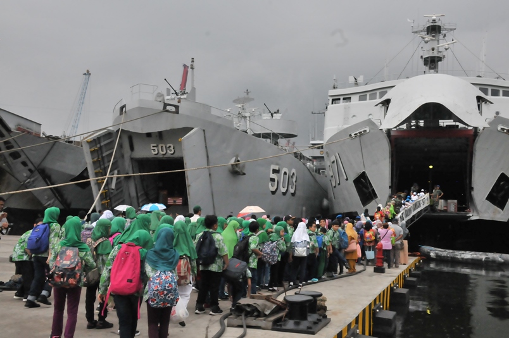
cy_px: 169
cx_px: 254
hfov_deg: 46.4
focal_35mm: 42
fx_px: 593
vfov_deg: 31.8
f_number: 11
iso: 1600
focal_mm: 28
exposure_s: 1/500
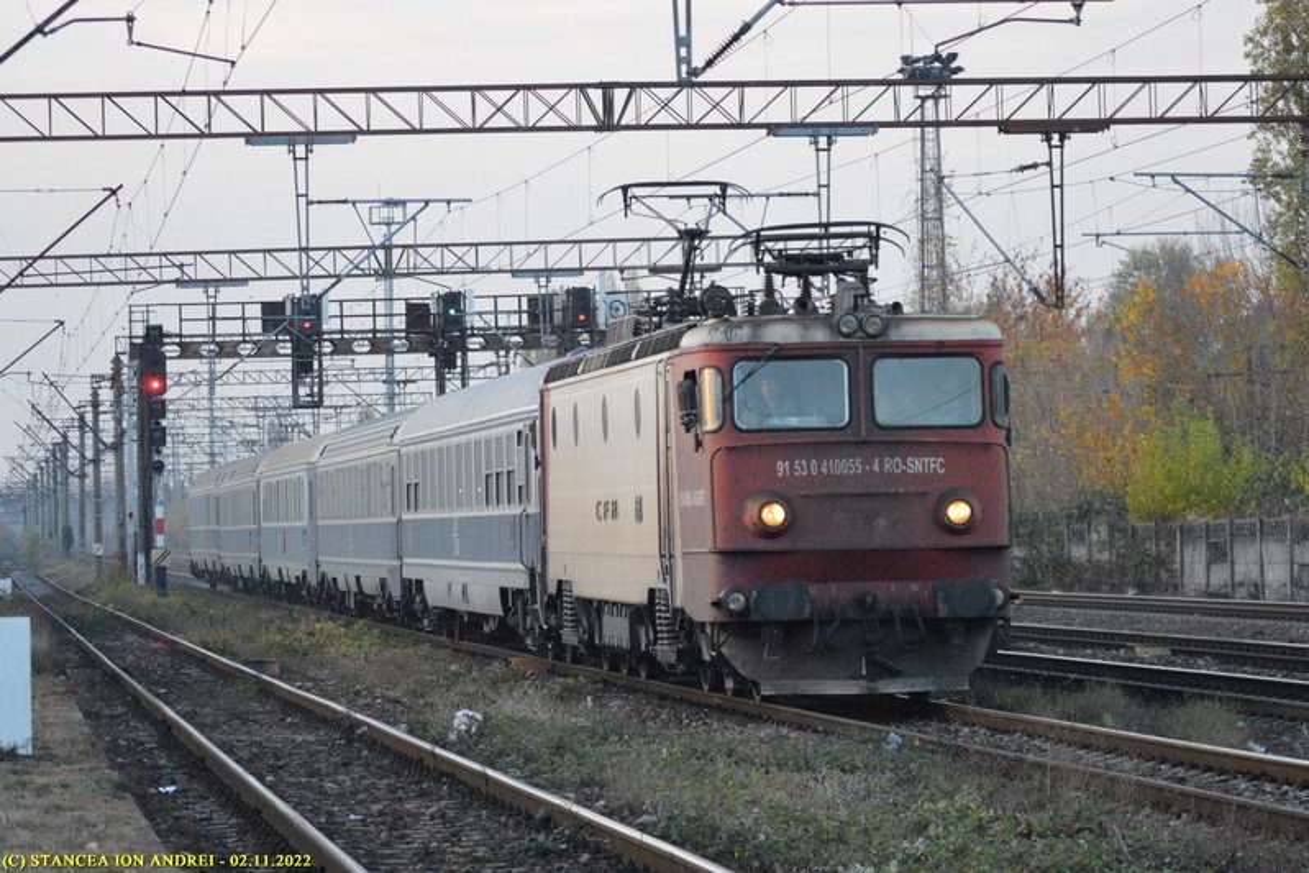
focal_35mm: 123
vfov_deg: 11.1
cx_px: 654
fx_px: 4472
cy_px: 436
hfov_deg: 16.7
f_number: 4.2
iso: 3200
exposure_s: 1/400
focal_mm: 82
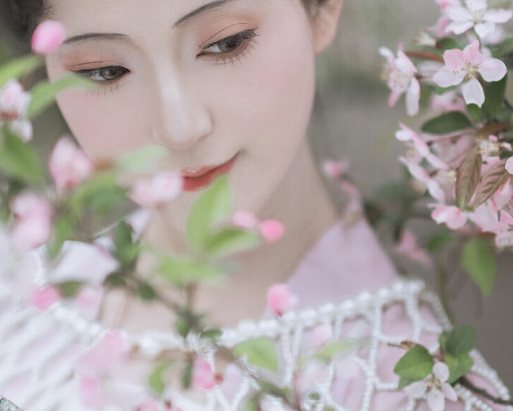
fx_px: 2643
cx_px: 354
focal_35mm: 174
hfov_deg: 11.1
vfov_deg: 8.9
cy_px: 235
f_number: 1.6
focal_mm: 85
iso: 200
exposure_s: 1/1000
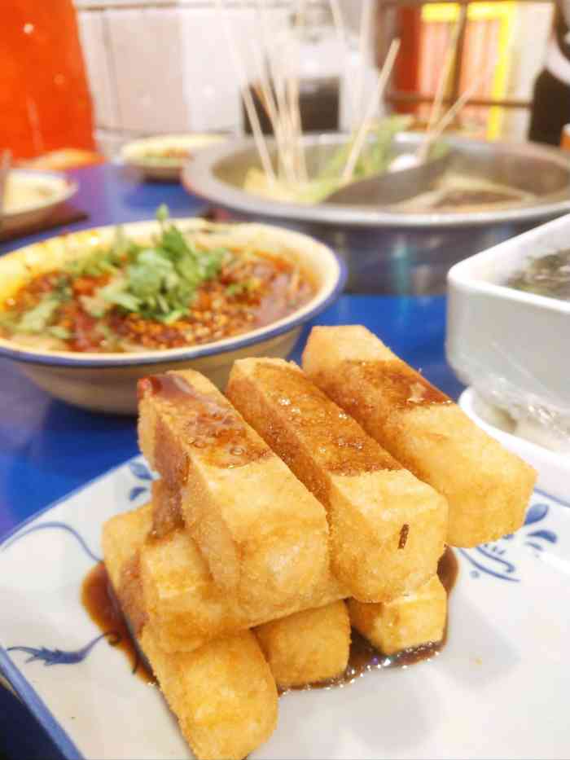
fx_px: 659
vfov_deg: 60.0
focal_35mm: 30
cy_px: 380
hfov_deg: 46.8
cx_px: 285
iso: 319
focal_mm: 3.95
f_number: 1.8
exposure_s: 1/50
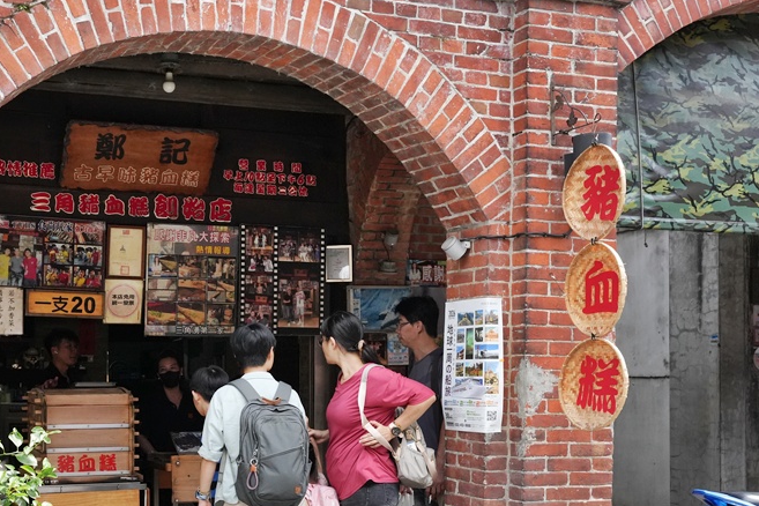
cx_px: 218
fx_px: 1130
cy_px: 359
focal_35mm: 54
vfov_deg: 25.0
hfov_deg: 36.5
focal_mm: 34.4
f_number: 8
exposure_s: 1/1250
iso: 3200
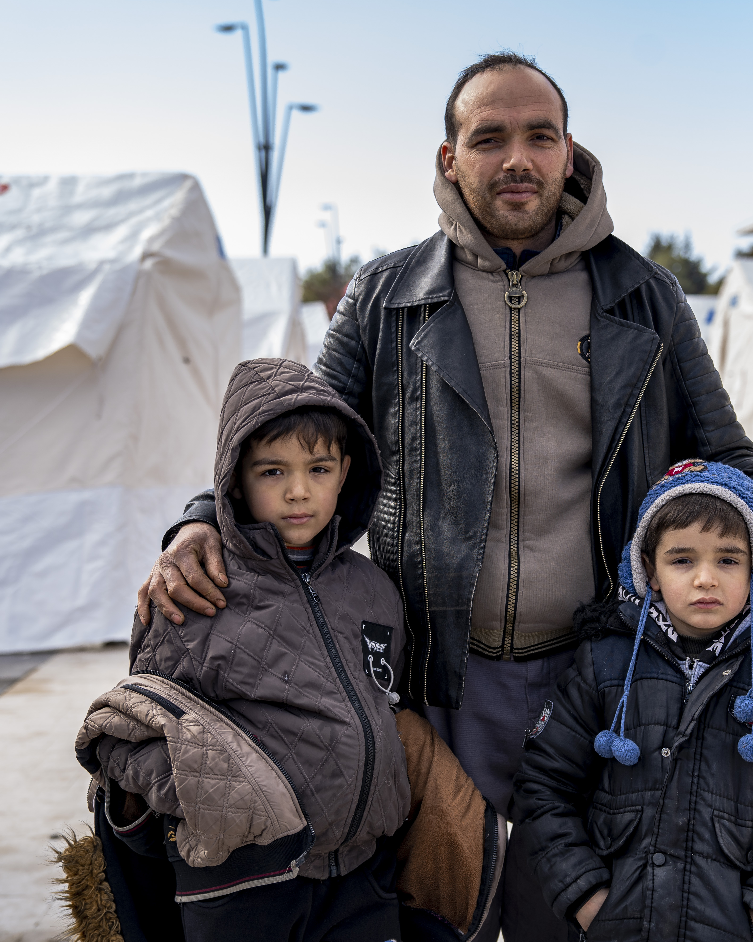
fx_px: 1811
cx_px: 495
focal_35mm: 65
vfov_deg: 29.1
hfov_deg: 23.4
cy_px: 470
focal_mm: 46
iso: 50
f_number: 4
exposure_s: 1/250
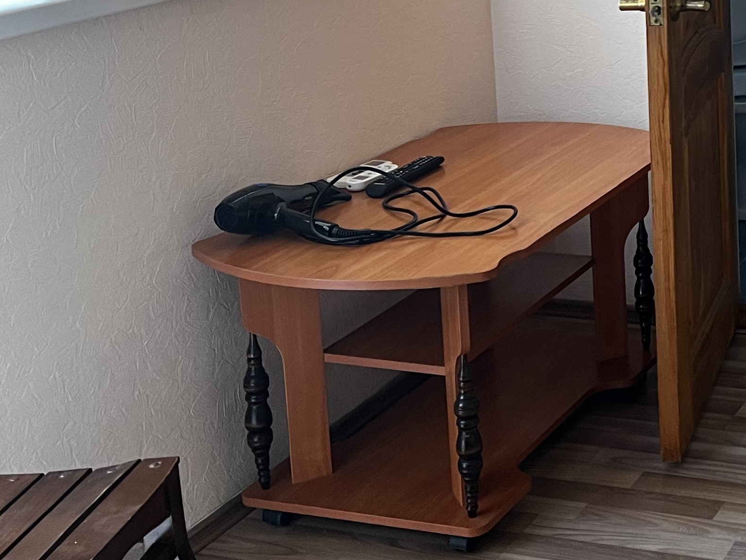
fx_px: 1422
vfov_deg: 21.3
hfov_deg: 26.1
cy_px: -38
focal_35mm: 66
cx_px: 904
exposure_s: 1/50
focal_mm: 5.7
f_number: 1.5
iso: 100
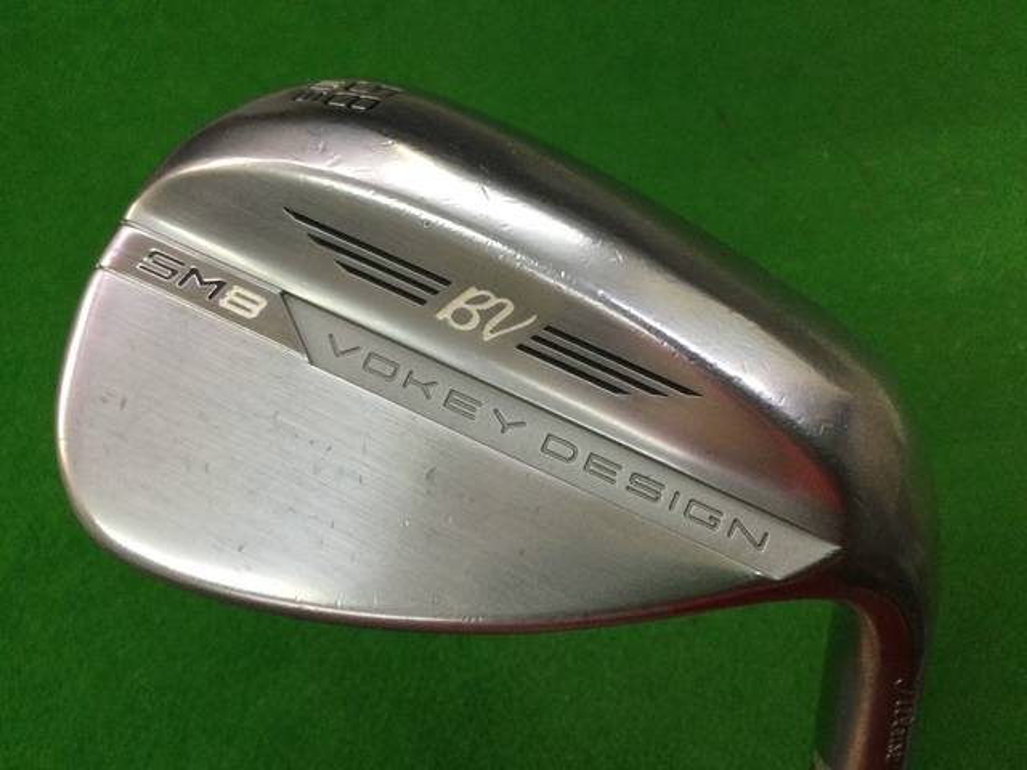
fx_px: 920
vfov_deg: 45.4
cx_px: 514
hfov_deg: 58.4
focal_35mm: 31
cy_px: 385
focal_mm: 3.3
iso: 40
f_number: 2.4
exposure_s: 1/30
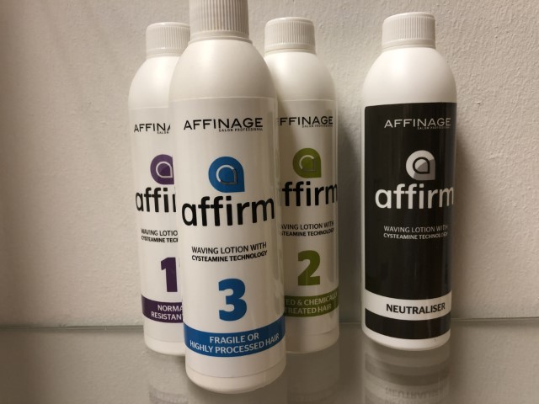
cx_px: 270
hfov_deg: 63.4
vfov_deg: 49.7
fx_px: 436
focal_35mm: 28
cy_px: 202
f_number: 1.8
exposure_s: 1/33
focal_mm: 4
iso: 40
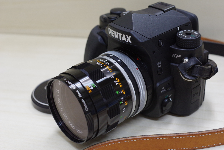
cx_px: 112
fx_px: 324
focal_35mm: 52
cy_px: 75
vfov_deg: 26.0
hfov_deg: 38.2
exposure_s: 1/20
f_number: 6.3
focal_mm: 35
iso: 800
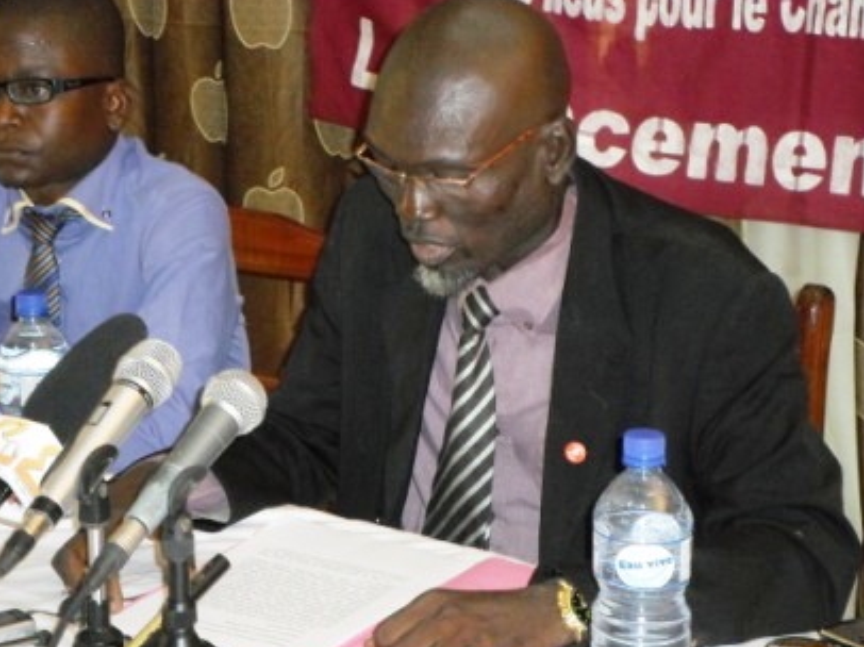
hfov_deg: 26.3
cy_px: 347
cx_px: 392
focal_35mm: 74
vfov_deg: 19.9
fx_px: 1846
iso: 480
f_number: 4.1
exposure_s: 1/45
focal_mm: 12
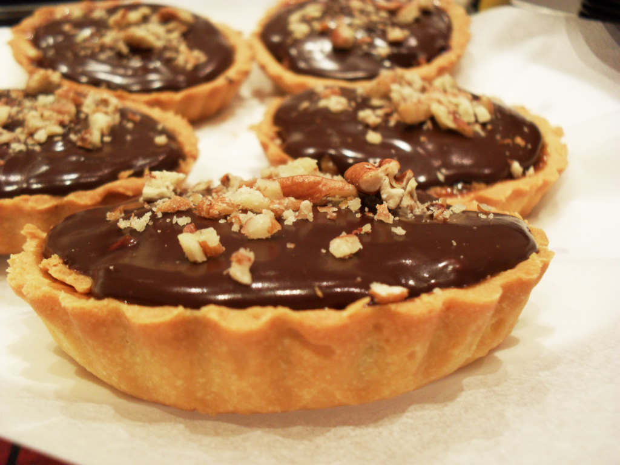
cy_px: 232
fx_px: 627
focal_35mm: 35
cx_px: 310
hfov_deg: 52.6
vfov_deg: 40.7
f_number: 3.2
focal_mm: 6.3
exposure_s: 1/15
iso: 200
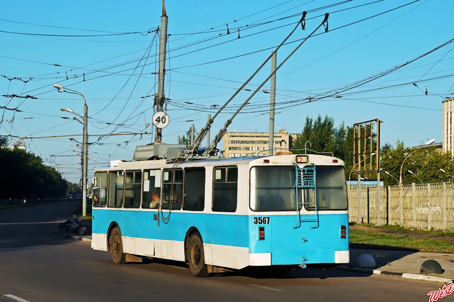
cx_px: 227
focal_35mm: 91
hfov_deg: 22.4
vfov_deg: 15.0
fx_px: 1147
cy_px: 151
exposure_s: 1/1250
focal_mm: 60
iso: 200
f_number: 7.1
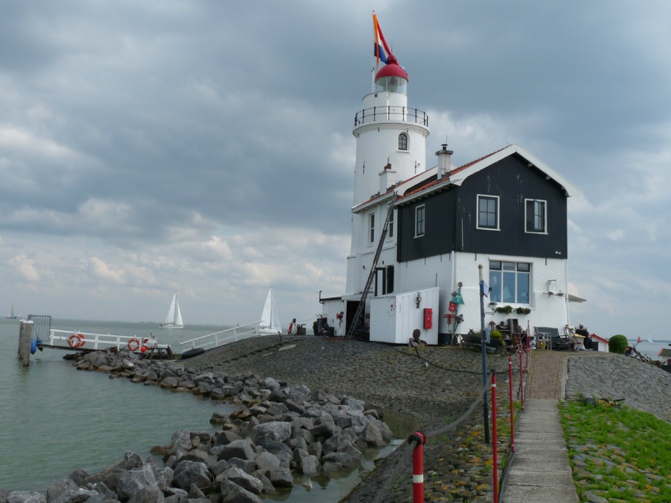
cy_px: 247
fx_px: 717
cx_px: 307
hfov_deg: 50.1
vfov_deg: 38.7
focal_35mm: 37
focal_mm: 6
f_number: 6.3
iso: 100
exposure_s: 1/400
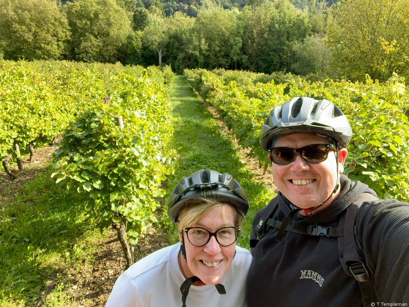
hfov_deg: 73.9
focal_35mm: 23
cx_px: 204
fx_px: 272
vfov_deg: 58.9
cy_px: 154
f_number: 2.2
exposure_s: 1/121
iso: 40
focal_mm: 2.71
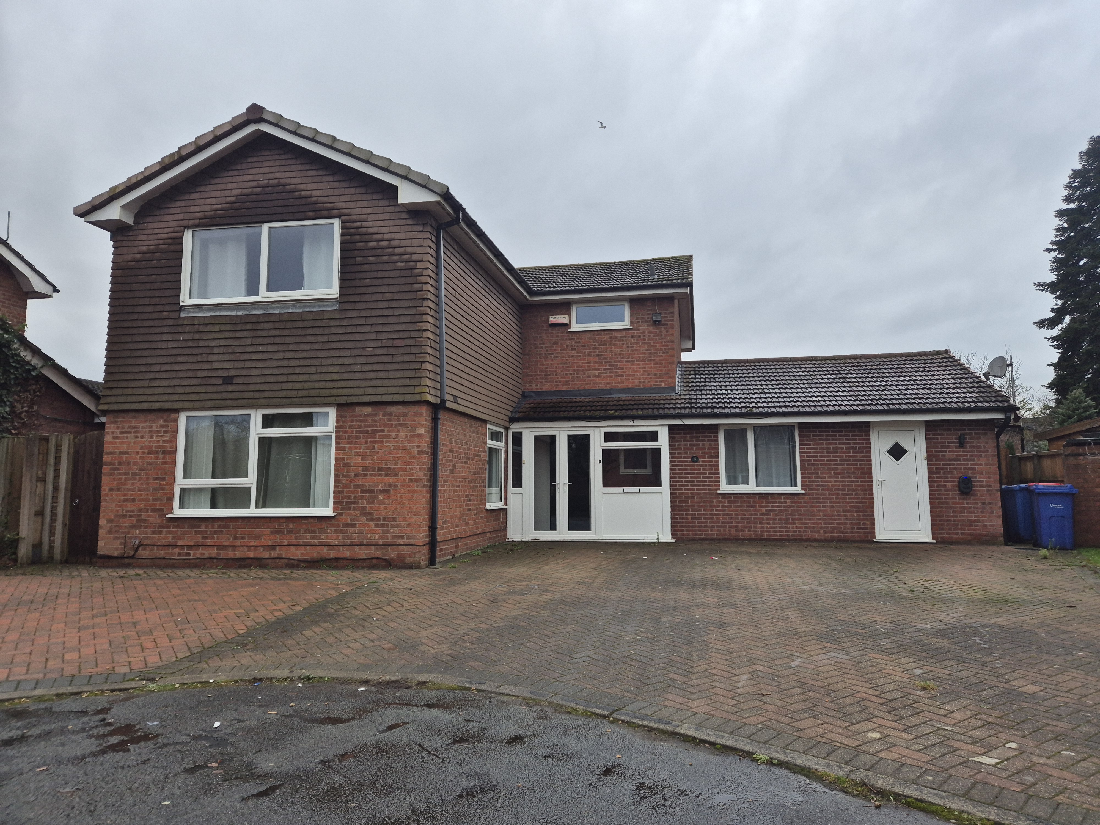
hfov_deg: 73.9
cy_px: 412
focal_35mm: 23
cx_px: 550
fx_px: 731
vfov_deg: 58.9
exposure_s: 1/180
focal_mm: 5.4
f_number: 1.8
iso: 25
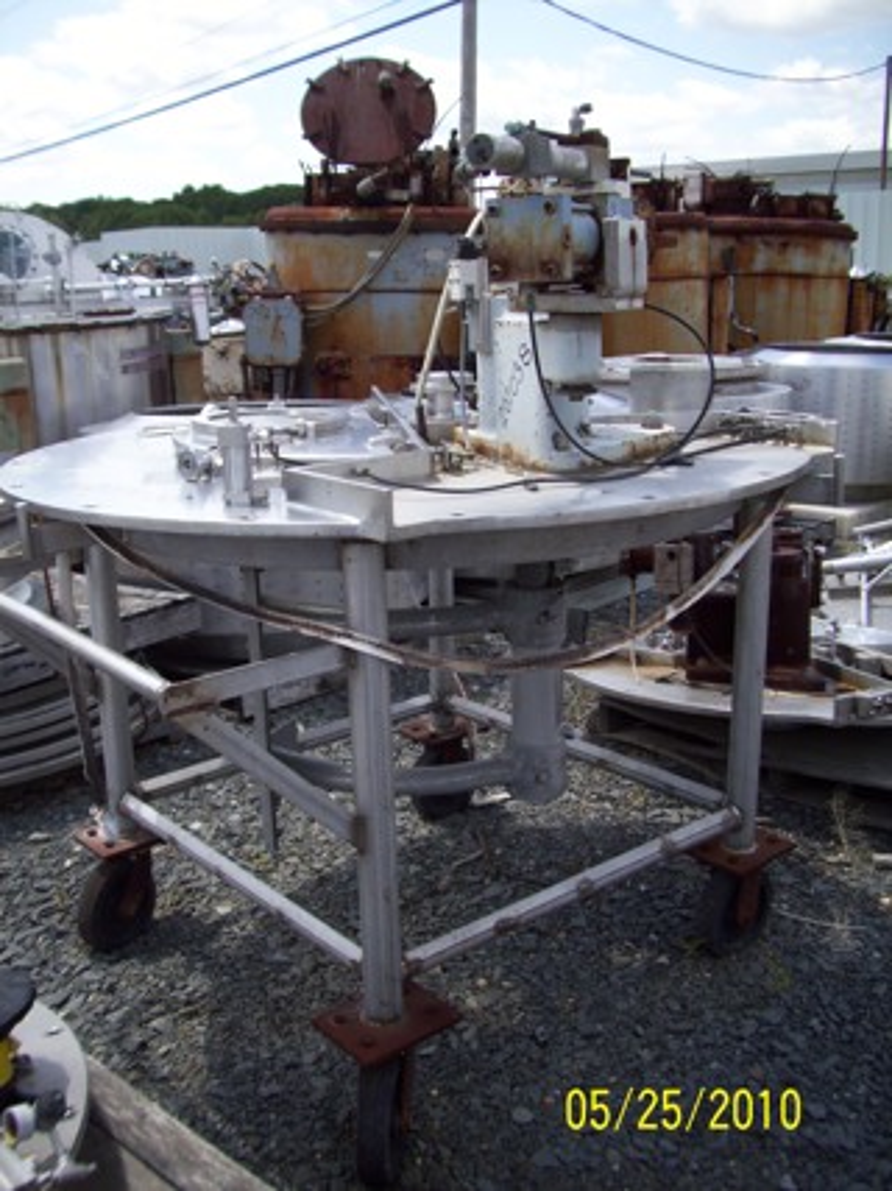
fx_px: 1169
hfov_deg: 41.8
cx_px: 446
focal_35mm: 34
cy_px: 596
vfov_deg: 54.0
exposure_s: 1/500
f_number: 2.9
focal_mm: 5.7
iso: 80
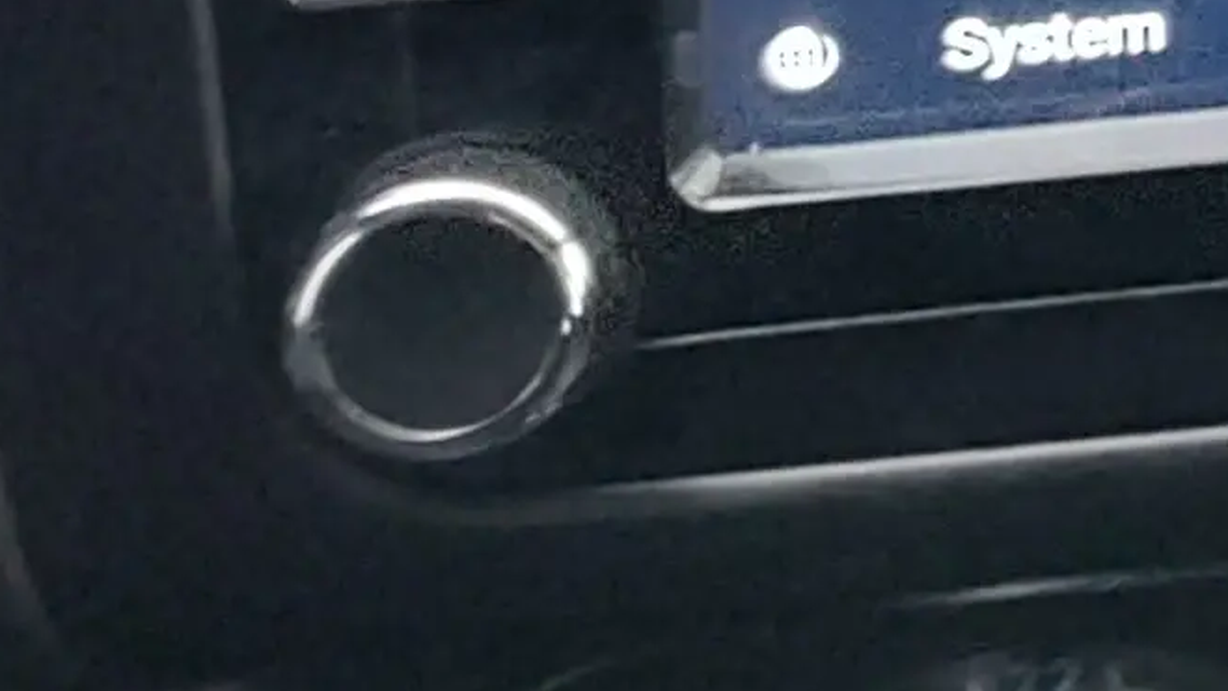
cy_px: -1036
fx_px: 4755
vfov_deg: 7.7
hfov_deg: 11.2
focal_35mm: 146
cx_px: 3298
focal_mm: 5.56
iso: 369
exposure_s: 1/50
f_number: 1.8
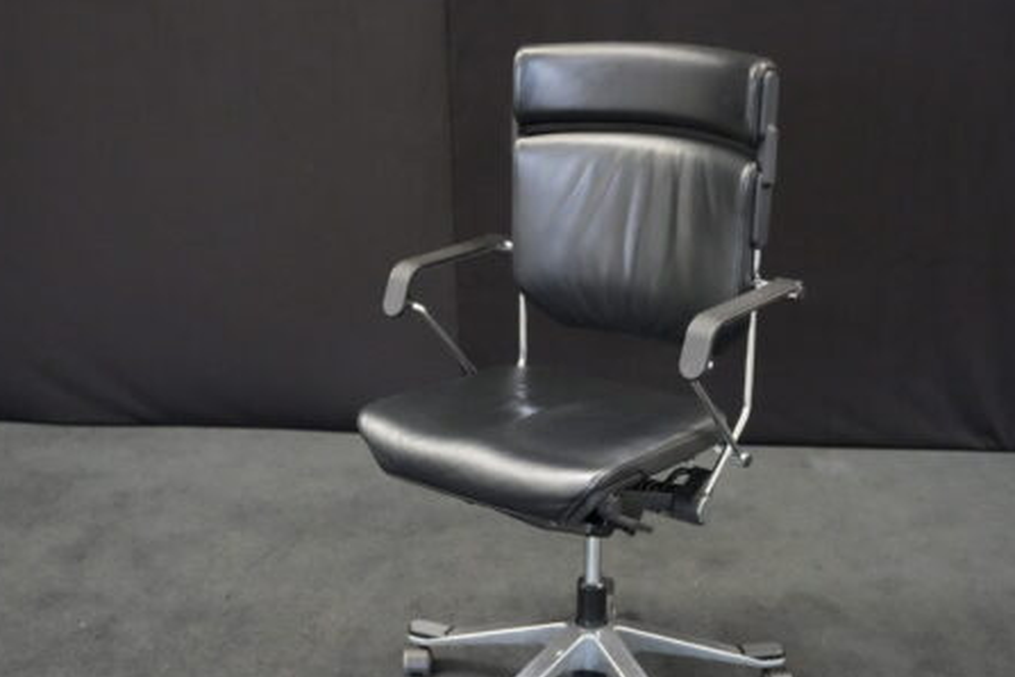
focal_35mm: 47
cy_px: 432
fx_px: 1325
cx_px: 577
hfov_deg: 41.8
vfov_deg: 28.5
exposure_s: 1/160
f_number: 4
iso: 12800
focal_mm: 35
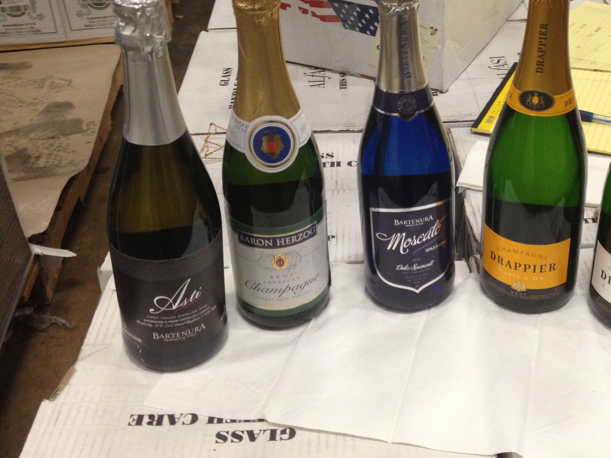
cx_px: 429
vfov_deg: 28.4
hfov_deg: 36.9
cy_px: 156
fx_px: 900
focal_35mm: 51
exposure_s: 1/20
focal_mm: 4.28
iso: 160
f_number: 2.4
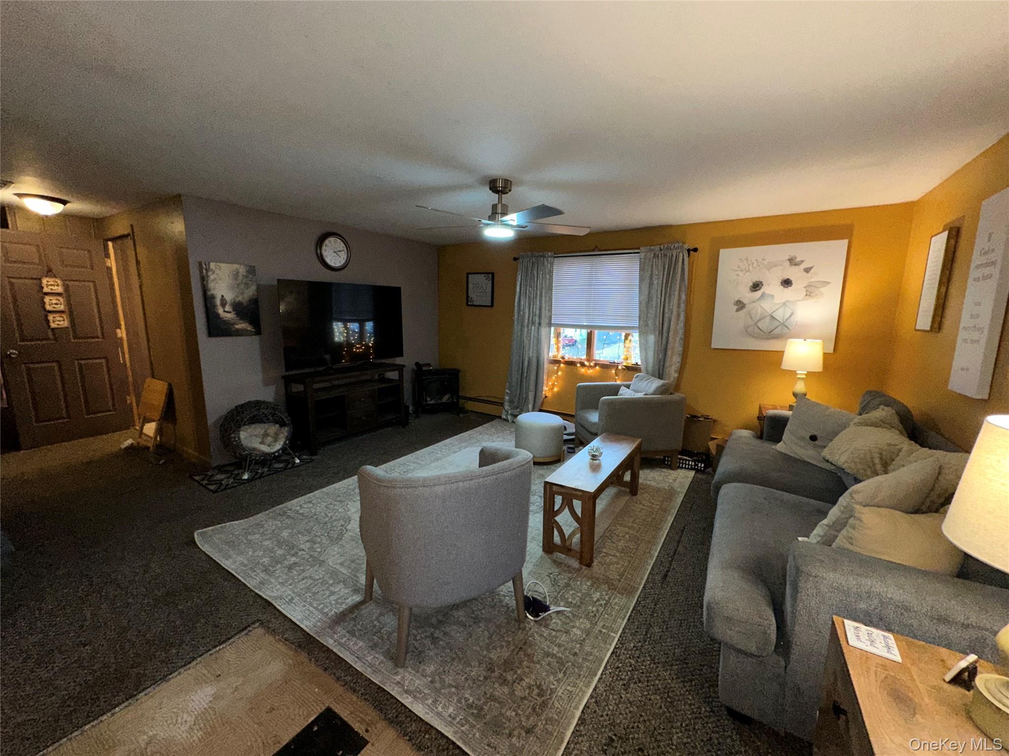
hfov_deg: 102.1
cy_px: 378
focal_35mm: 14
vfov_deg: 85.7
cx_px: 504
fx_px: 408
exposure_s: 1/60
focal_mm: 2.22
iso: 125
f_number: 2.2
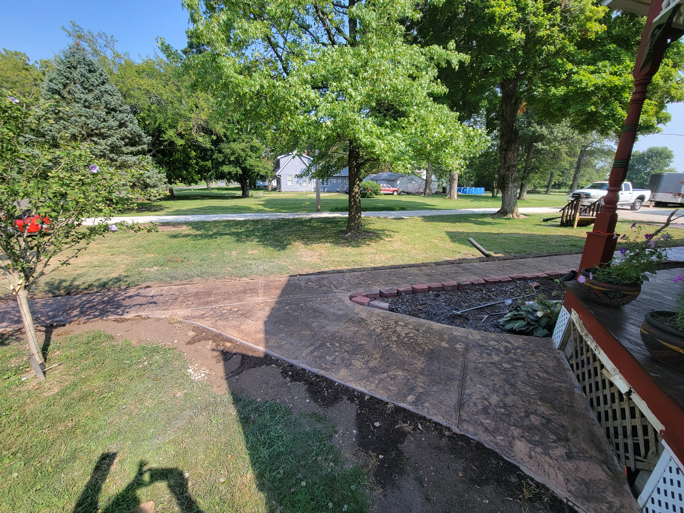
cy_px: 256
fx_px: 257
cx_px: 342
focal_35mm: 13
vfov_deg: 89.9
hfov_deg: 106.2
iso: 50
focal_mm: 2.2
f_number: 2.2
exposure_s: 1/528
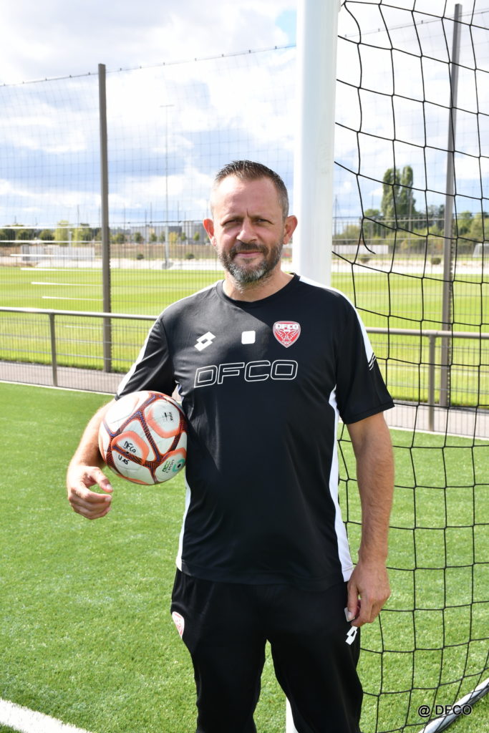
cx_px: 244
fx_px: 978
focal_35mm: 48
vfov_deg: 41.1
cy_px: 366
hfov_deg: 28.1
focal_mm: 32
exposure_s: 1/250
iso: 160
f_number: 8
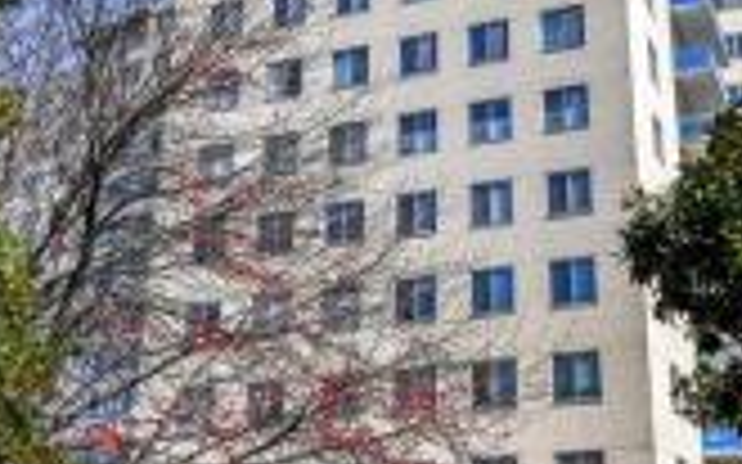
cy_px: 203
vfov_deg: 25.8
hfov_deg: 39.9
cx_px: 486
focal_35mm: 50
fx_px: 1011
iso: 100
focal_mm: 12
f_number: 8
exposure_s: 1/250
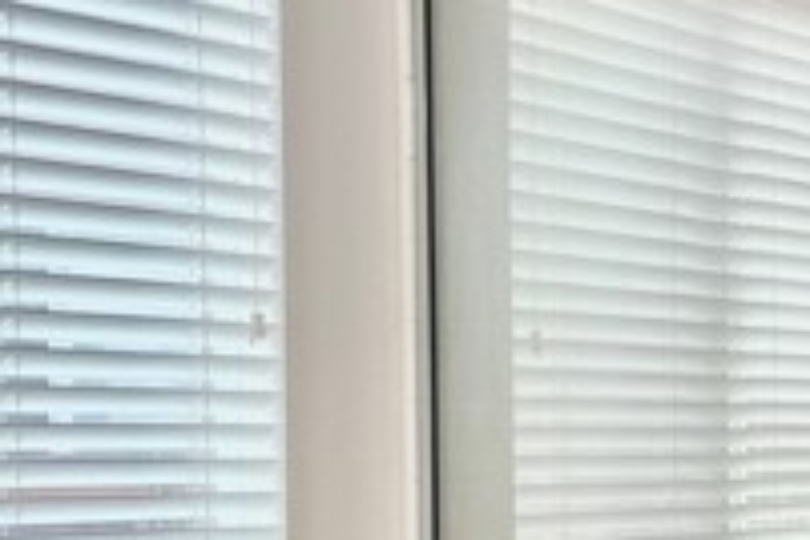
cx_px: 1072
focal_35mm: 86
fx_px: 1935
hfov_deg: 21.3
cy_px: 484
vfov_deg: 15.7
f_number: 1.6
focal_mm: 4.2
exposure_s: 1/120
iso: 40
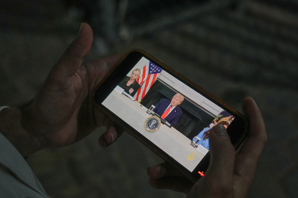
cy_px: 99
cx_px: 149
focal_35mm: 51
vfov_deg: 26.5
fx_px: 422
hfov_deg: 38.9
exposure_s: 1/100
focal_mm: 51
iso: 4000
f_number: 4.5
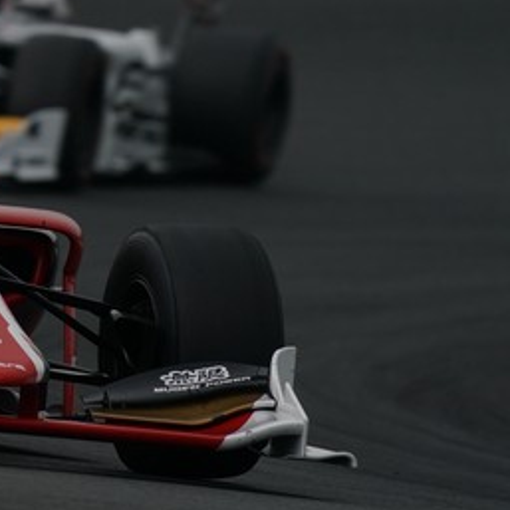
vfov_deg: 1.2
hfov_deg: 1.2
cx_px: -189
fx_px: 23803
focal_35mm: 1428
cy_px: 155
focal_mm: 600
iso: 400
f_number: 7.1
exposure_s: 1/800
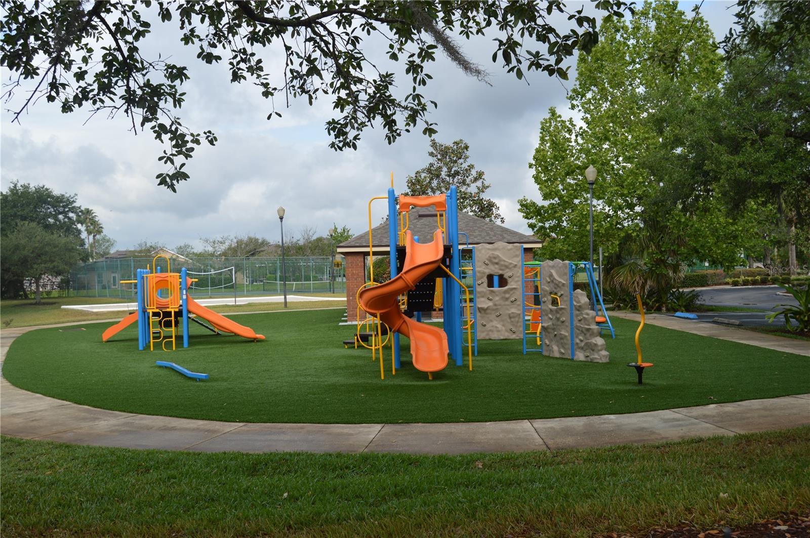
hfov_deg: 53.2
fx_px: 809
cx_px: 405
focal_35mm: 36
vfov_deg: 36.8
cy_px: 269
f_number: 7.1
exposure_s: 1/200
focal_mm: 24
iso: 100
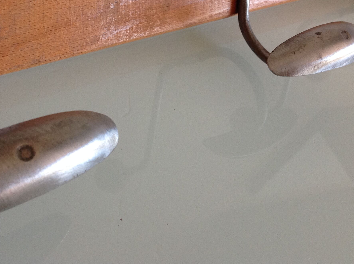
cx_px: 128
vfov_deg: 28.2
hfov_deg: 37.3
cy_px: 74
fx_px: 521
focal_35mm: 51
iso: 100
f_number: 2.4
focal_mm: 4.28
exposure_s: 1/120
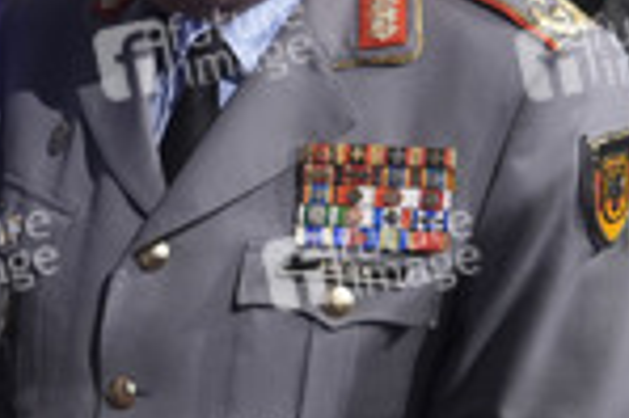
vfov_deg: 10.1
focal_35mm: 136
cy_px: 156
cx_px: -163
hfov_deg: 14.5
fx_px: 2374
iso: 640
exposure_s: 1/160
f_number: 2.2
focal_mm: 30
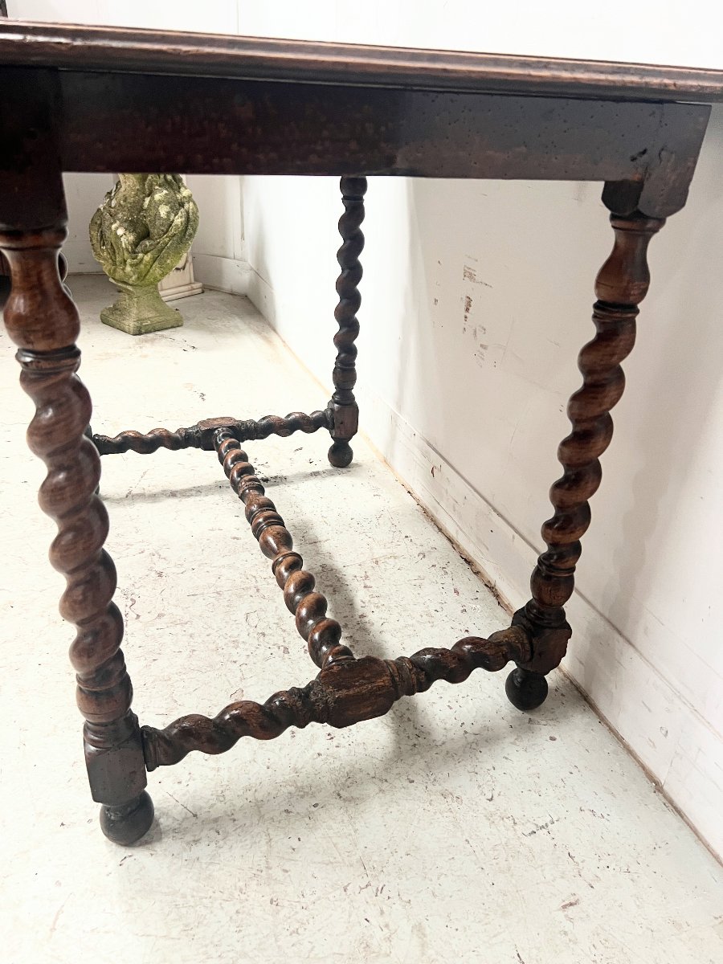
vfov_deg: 67.3
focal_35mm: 26
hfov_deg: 53.1
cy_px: 482
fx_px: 724
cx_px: 362
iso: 250
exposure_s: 1/60
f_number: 1.5
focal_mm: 5.7
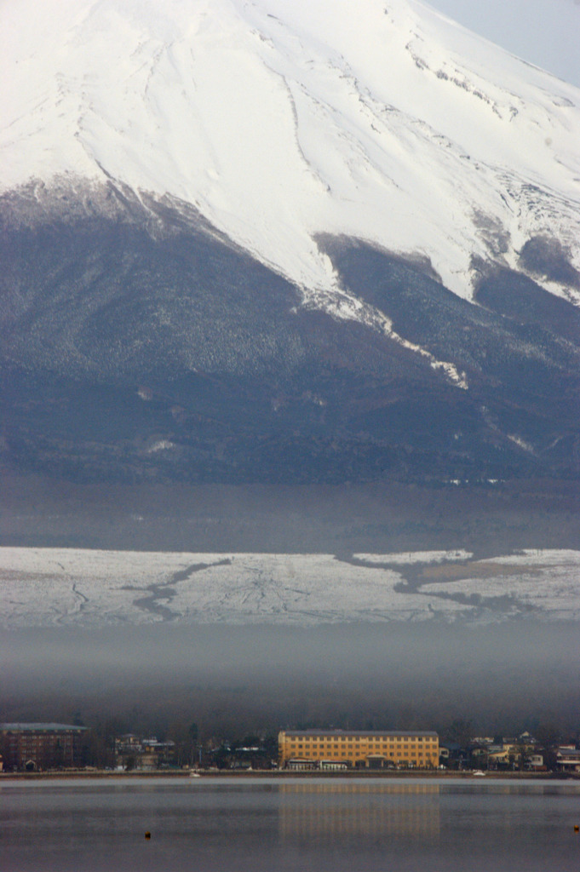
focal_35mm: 180
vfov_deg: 11.4
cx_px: 290
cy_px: 436
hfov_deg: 7.6
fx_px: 4357
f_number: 18
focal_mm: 120
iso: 400
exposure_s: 1/60
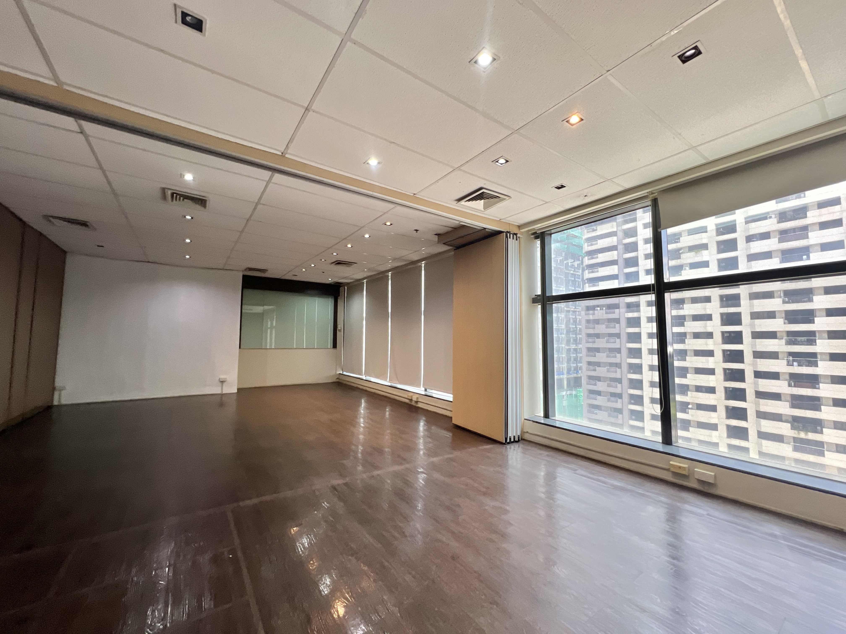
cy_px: 317
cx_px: 423
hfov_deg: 106.2
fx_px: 318
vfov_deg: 89.9
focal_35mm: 13
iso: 160
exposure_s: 1/60
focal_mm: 1.57
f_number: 1.8
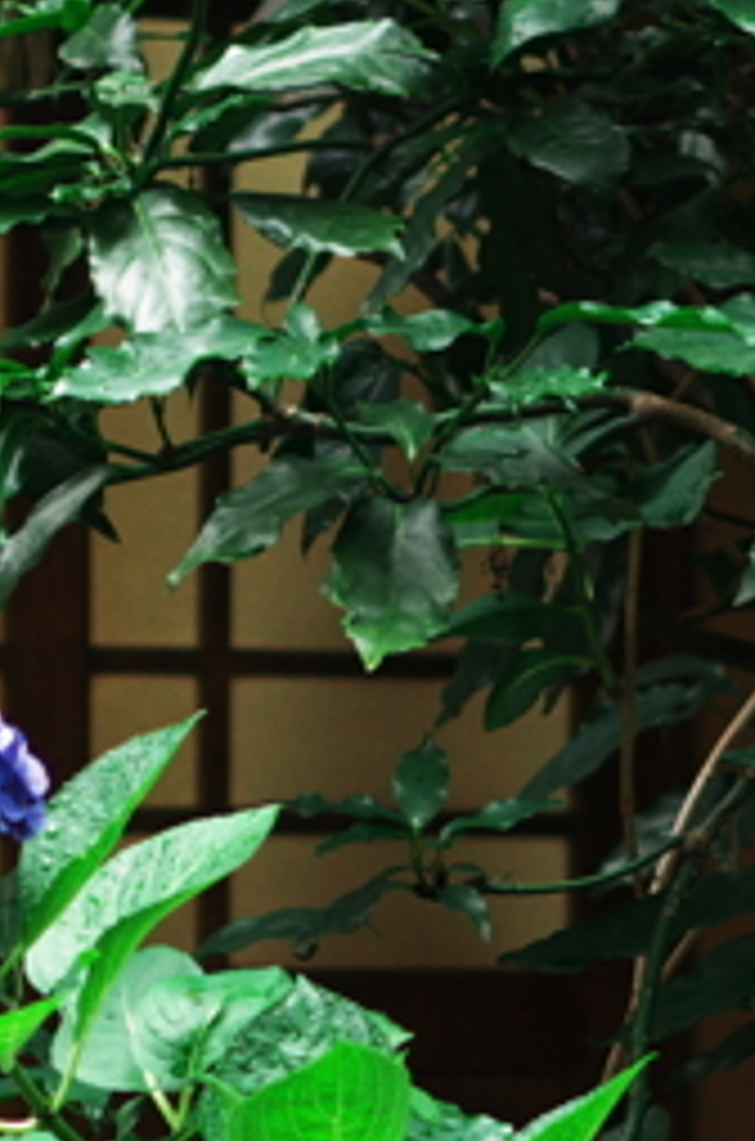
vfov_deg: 9.6
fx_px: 6642
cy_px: 1523
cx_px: 211
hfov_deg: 6.5
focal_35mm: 210
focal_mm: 35
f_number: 2.4
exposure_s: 1/60
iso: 640
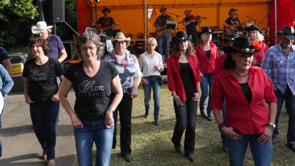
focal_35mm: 35
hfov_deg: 56.6
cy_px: 56
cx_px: 157
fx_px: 274
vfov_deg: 33.4
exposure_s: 1/200
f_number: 5
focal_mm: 14
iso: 200
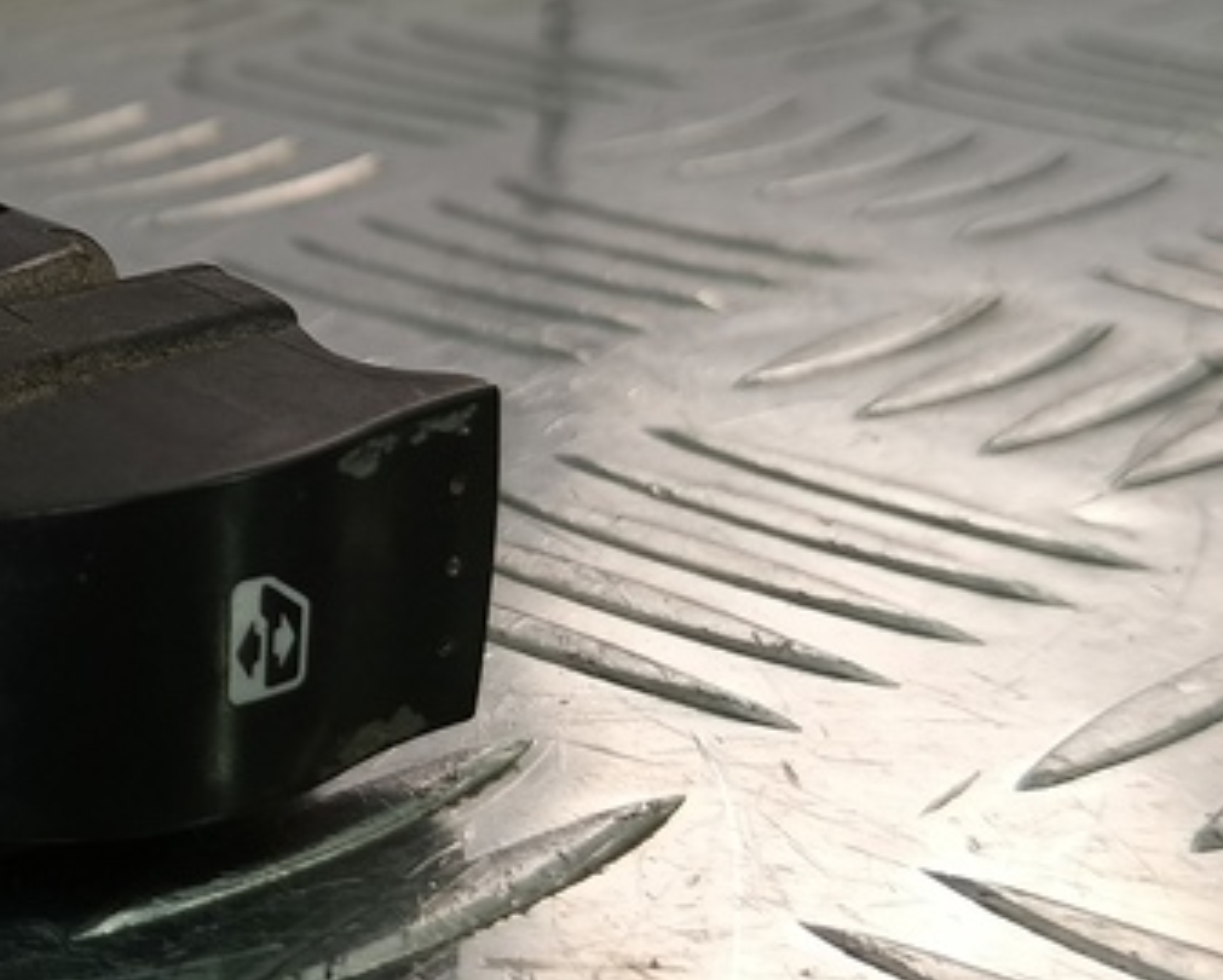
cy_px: 461
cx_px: -127
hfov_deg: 22.5
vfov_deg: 19.2
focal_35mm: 80
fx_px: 2897
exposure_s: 1/100
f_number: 1.6
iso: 85
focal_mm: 4.11
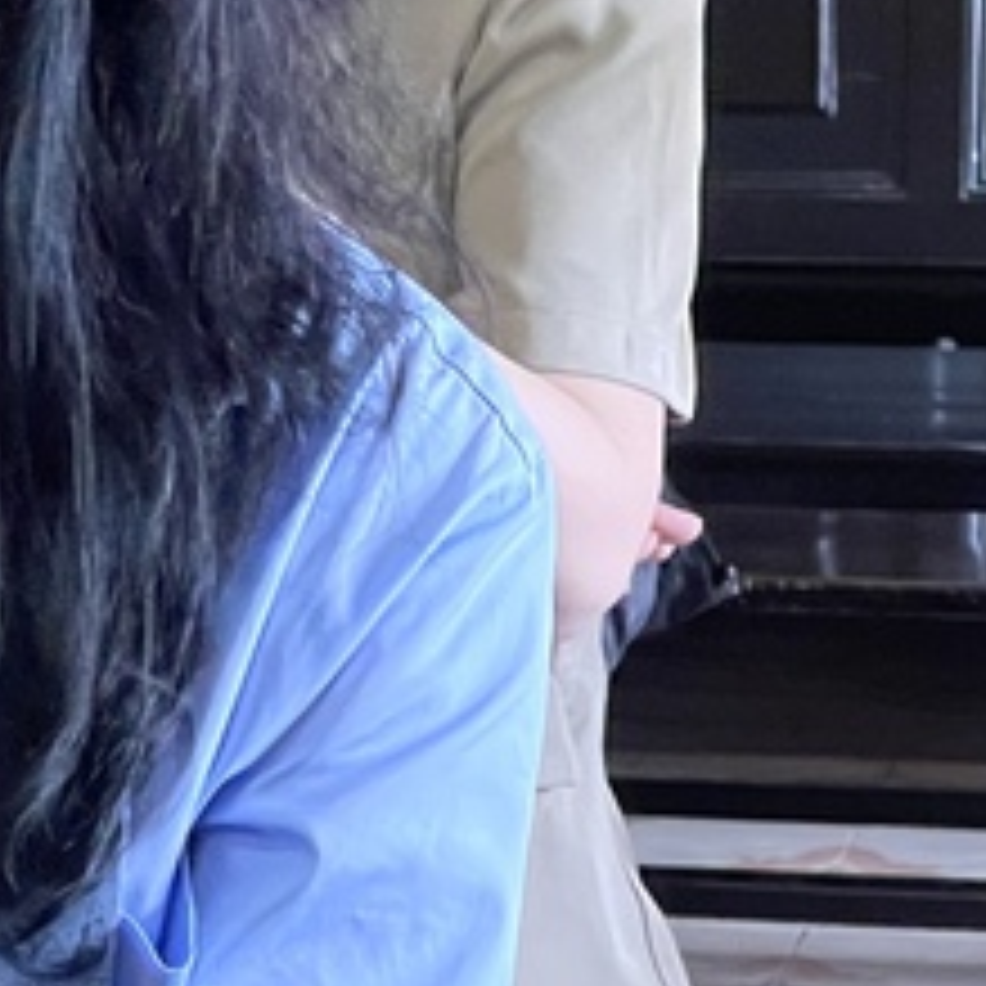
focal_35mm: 177
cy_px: 142
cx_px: -257
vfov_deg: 9.8
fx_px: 5704
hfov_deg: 9.7
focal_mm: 7.5
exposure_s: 1/36
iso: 1000
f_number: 2.2
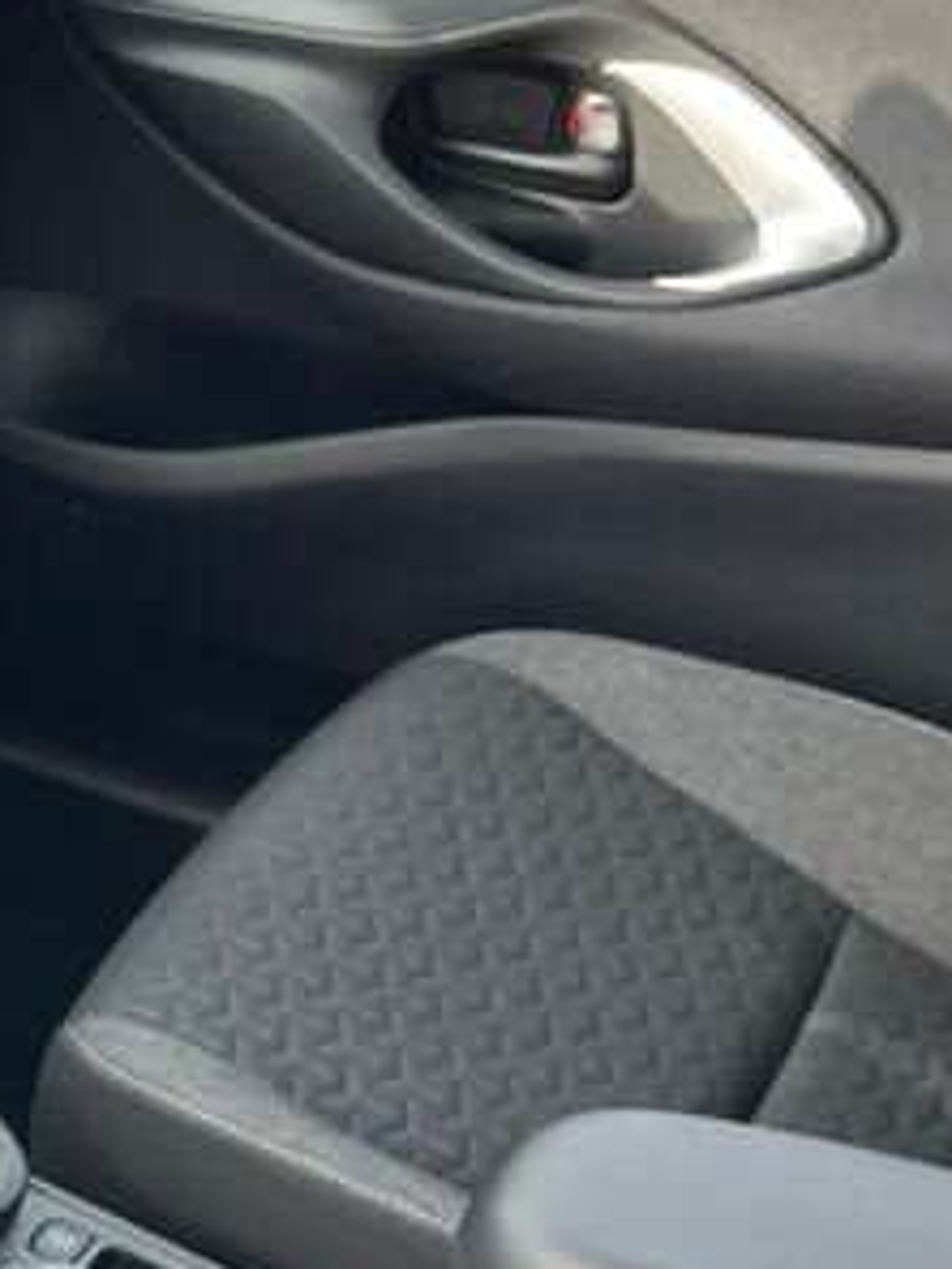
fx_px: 3300
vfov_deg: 21.6
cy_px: 977
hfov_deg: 14.9
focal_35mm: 90
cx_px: -587
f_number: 1.6
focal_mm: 5.1
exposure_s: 1/122
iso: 40
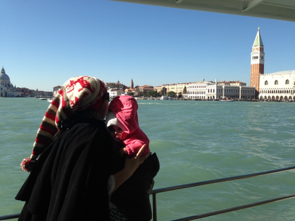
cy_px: 110
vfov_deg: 42.9
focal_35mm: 33
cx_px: 148
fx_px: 281
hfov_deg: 55.4
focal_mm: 4.12
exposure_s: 1/1290
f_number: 2.4
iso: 50
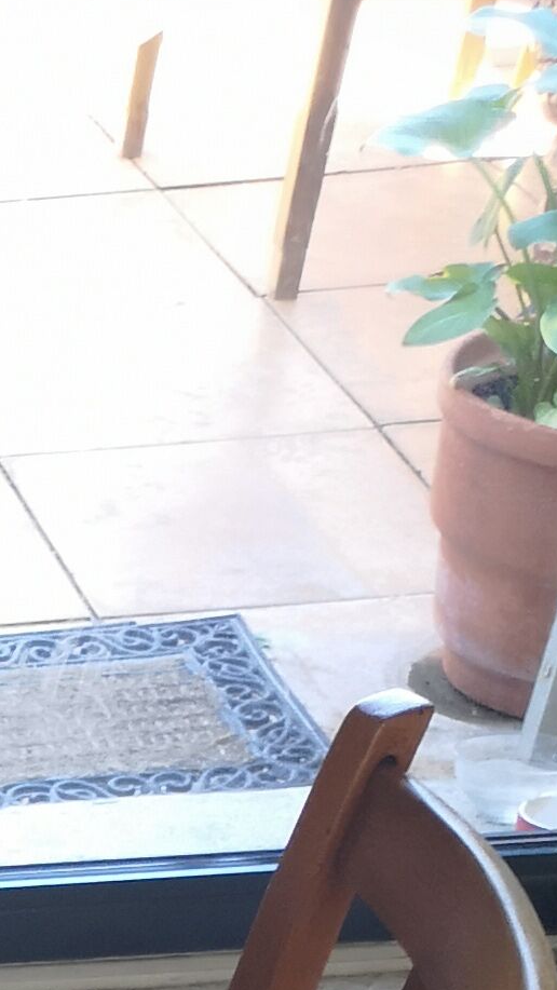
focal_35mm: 117
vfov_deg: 15.6
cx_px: -908
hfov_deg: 9.0
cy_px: 1798
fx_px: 3071
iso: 160
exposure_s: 1/33.3
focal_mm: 5.58
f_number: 1.8
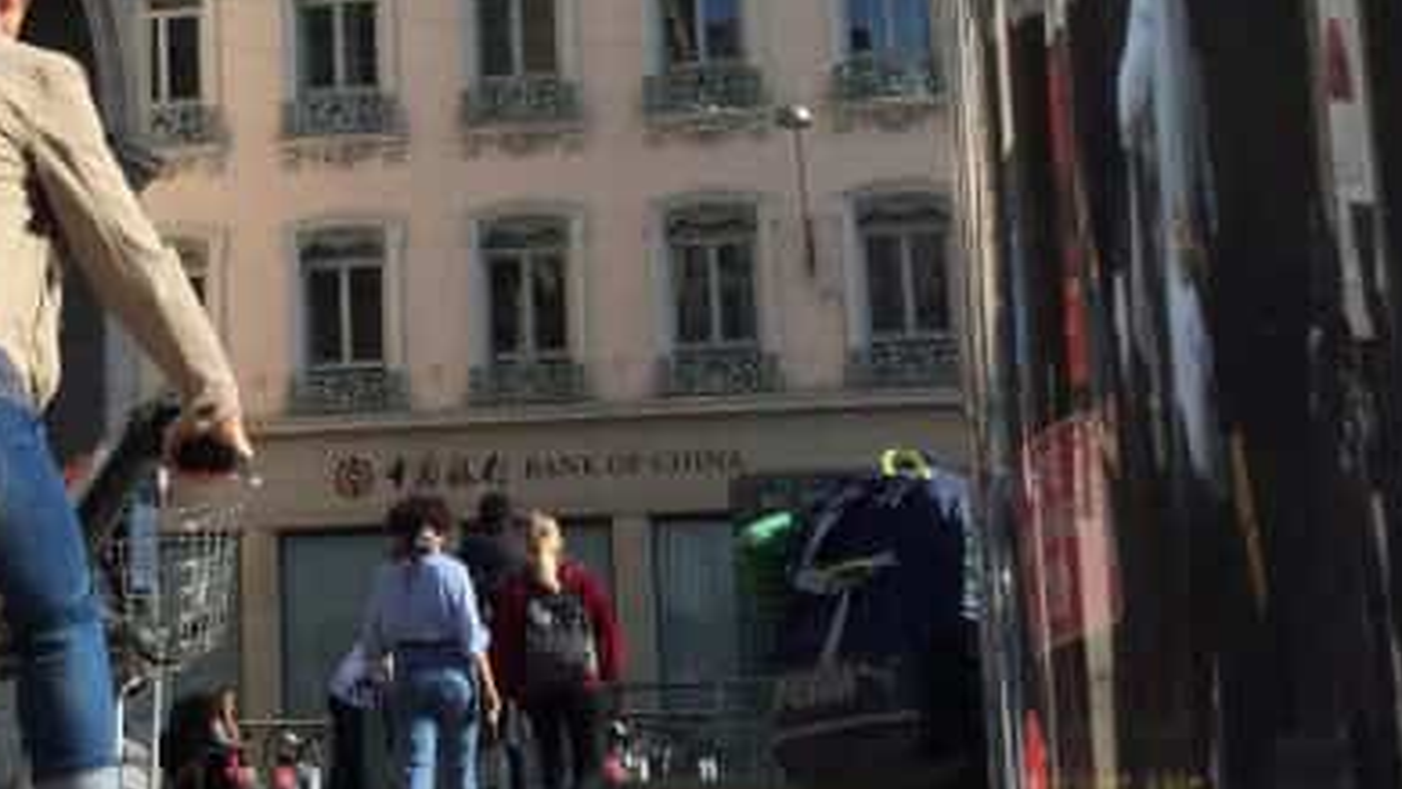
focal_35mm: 89
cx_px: 238
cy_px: -40
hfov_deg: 23.5
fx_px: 3309
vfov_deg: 13.4
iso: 25
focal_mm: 3.3
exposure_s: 1/1087
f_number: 2.4
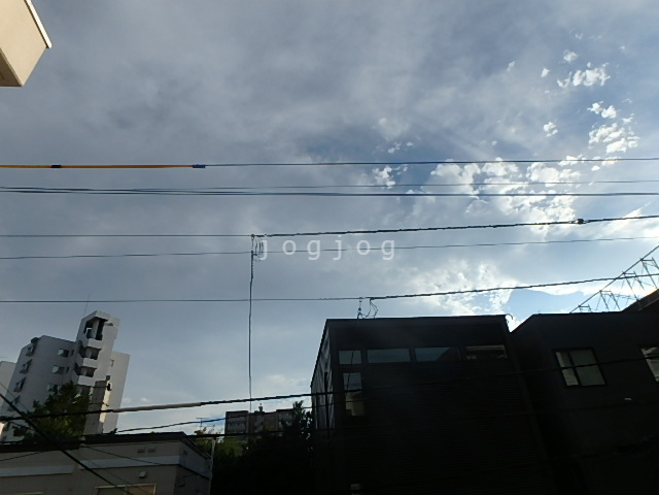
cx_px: 330
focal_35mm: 21
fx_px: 400
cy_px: 248
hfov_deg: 79.0
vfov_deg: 63.4
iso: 125
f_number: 6
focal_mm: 3.7
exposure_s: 1/1000
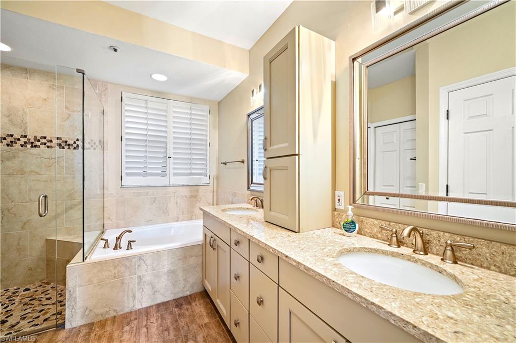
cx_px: 258
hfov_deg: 104.3
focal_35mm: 14
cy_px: 172
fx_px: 201
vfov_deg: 81.1
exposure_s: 2.5
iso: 100
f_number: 8
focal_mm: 14
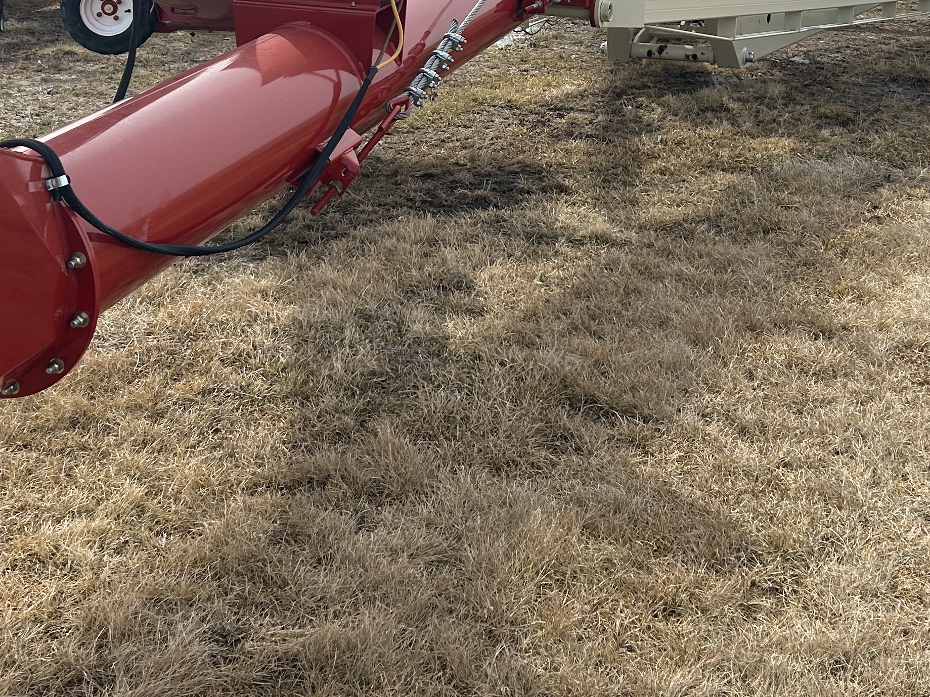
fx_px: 1531
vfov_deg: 25.0
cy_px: 83
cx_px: 450
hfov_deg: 33.8
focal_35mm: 57
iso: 50
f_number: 1.5
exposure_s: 1/5587
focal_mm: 5.7
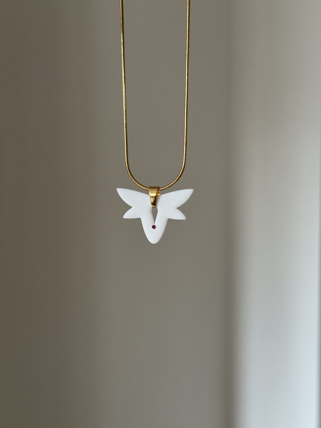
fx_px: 593
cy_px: 214
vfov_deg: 39.7
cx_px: 160
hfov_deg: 30.3
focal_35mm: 48
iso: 200
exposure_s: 1/50
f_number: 1.78
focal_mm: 6.76
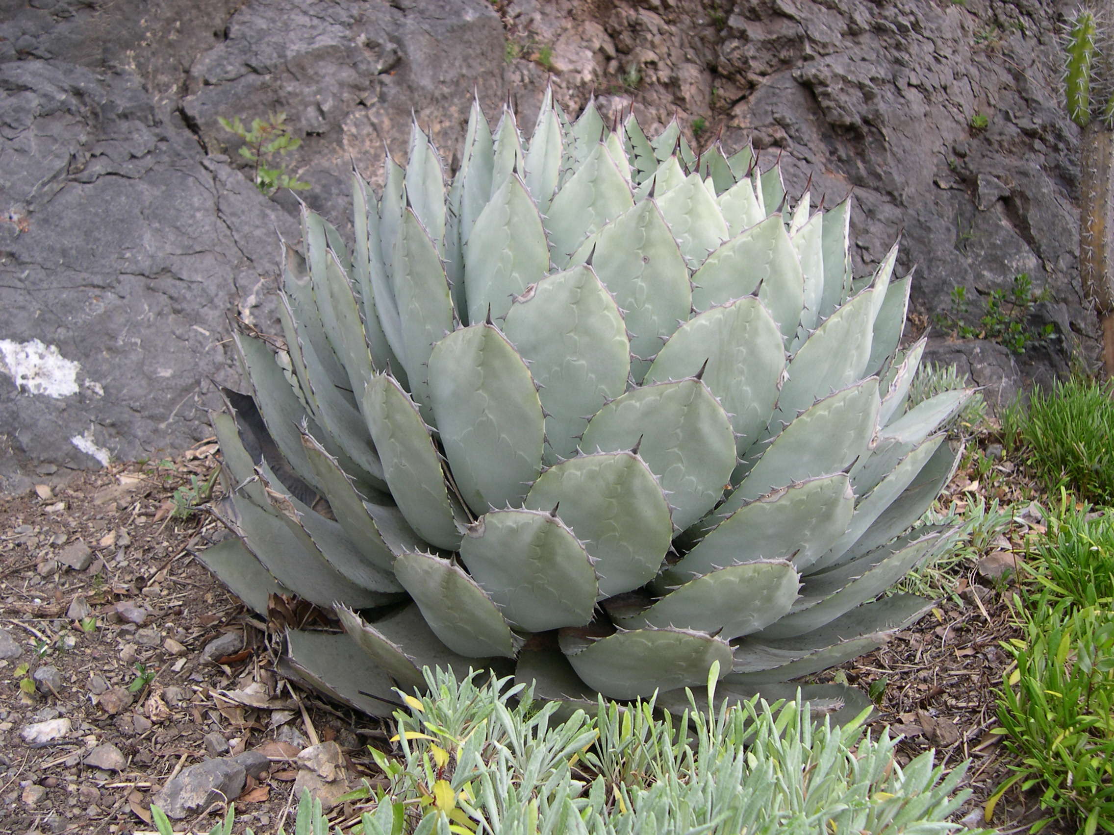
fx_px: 1223
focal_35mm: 38
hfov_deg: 49.0
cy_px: 418
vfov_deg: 37.7
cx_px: 557
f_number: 2.8
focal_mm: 8
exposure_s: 1/92
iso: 100
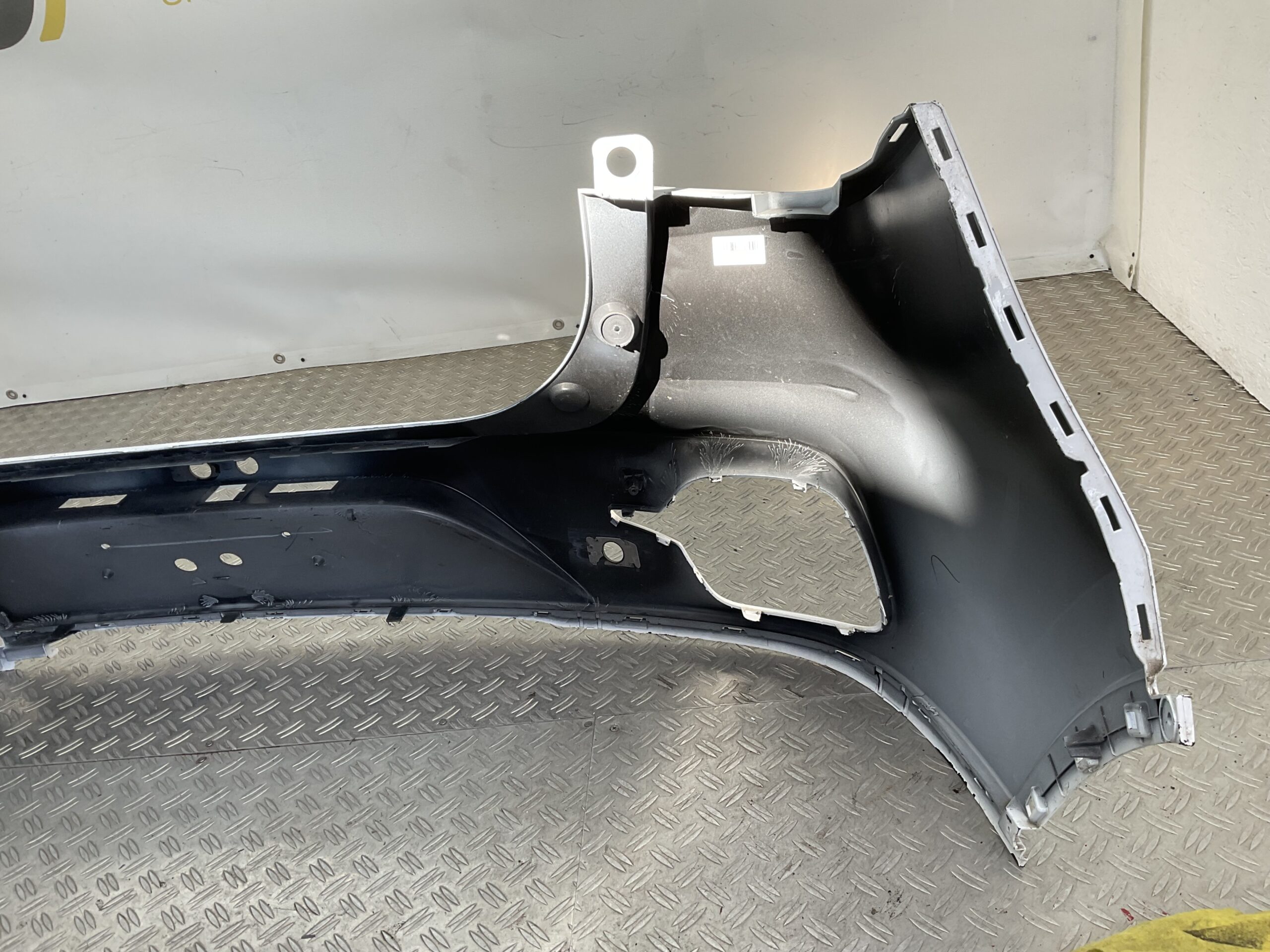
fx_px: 1064
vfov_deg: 48.2
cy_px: 476
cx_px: 635
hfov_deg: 61.7
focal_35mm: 29
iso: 16
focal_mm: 3
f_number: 1.8
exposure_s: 1/134
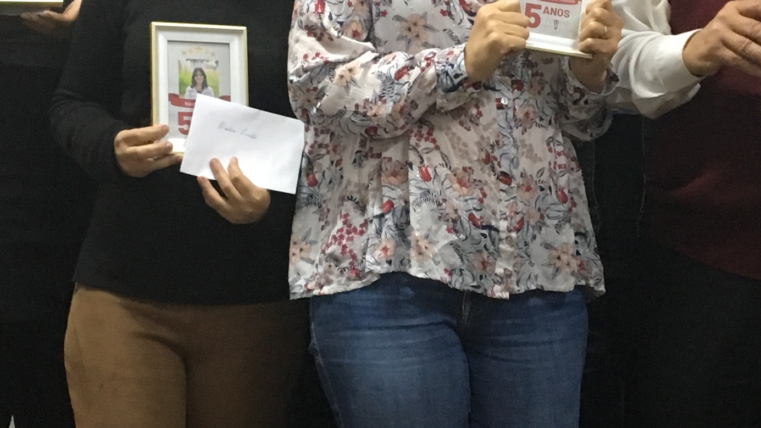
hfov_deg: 23.1
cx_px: 436
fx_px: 1856
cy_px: 159
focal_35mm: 92
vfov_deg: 13.1
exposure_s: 1/30
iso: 160
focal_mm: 4.15
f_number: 2.2
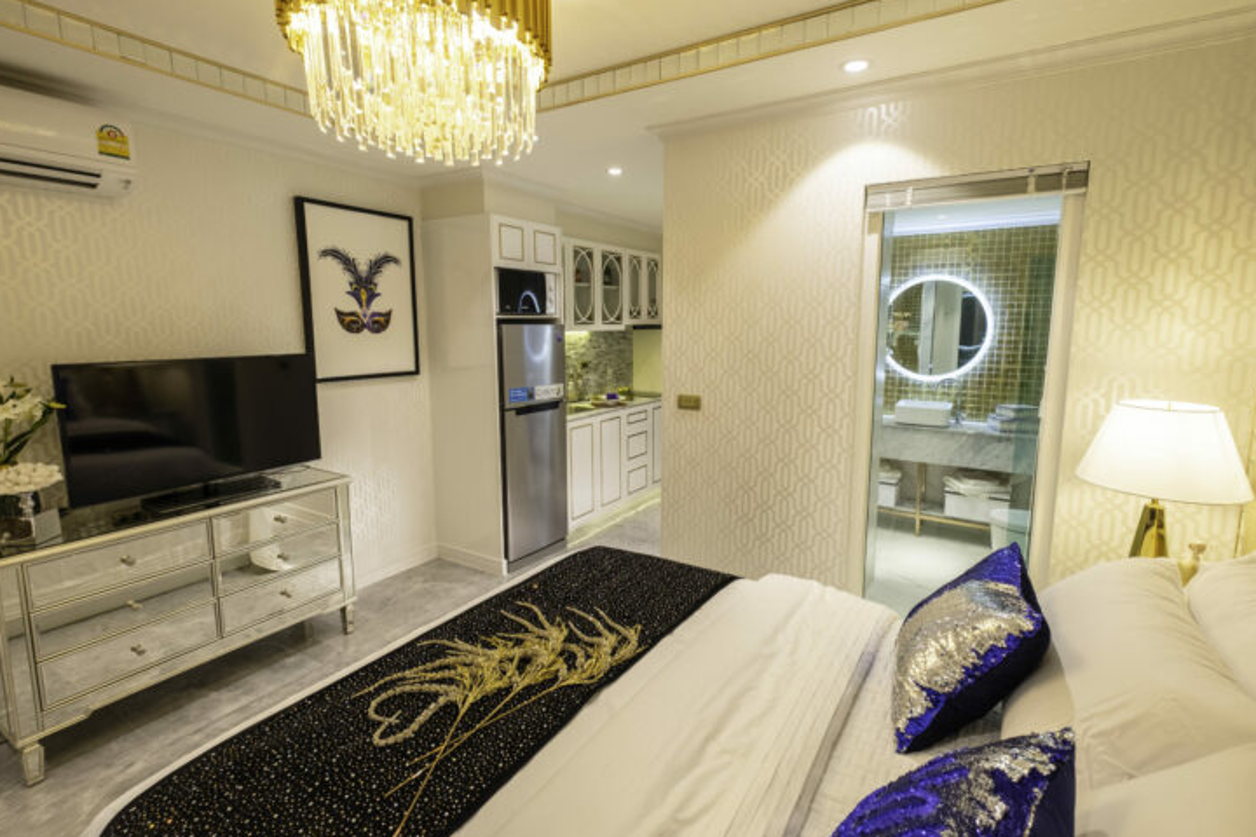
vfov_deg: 73.7
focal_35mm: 16
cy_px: 401
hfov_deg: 96.6
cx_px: 661
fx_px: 558
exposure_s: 1/15
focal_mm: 10
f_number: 5.6
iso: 200
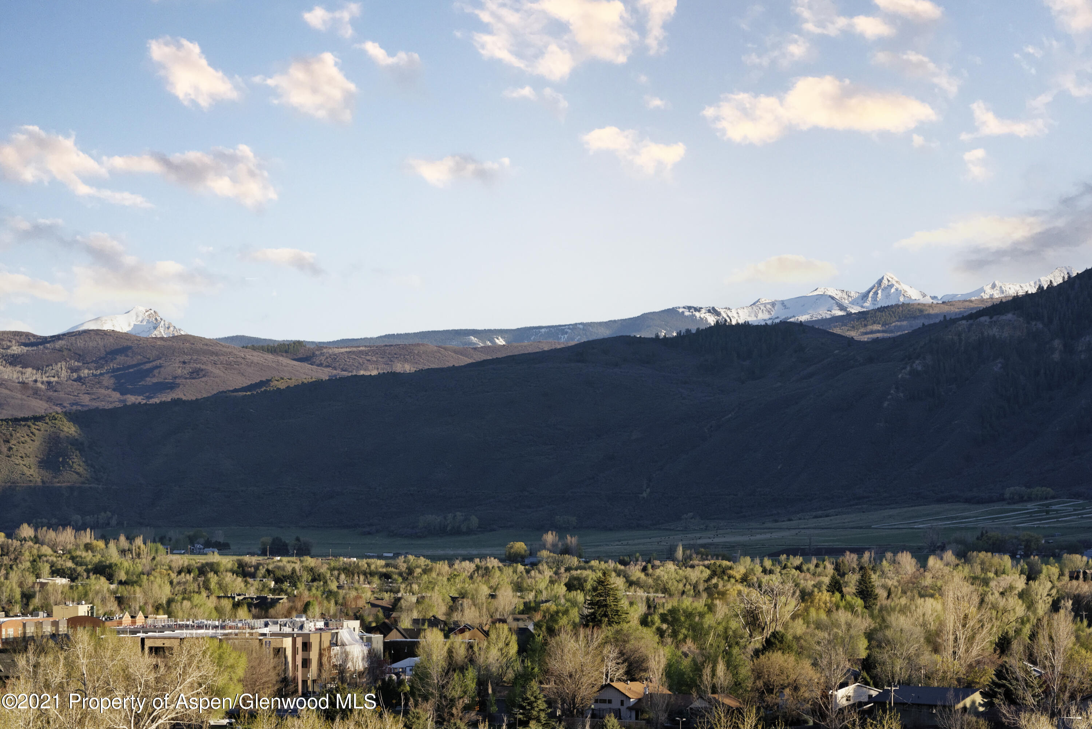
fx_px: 3398
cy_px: 364
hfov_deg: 18.3
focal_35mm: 112
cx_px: 546
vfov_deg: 12.2
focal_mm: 112
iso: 640
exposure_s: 1/800
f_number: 10
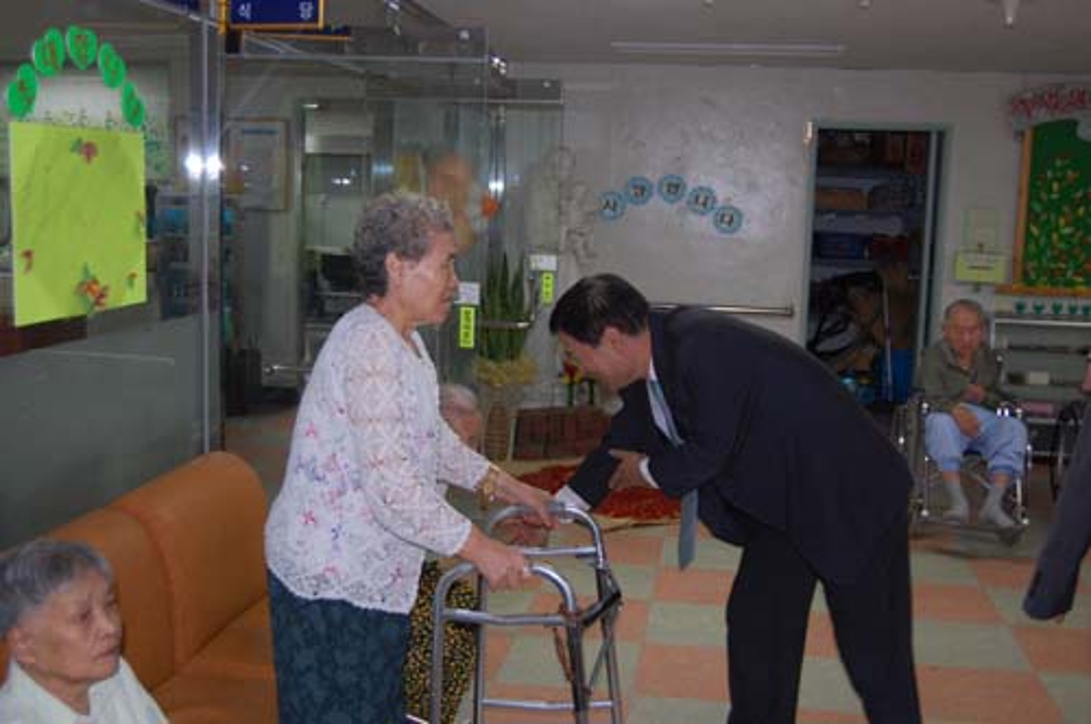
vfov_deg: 34.1
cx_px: 546
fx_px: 1180
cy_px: 362
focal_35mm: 39
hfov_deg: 49.6
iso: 400
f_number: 4
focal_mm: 26
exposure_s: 1/60
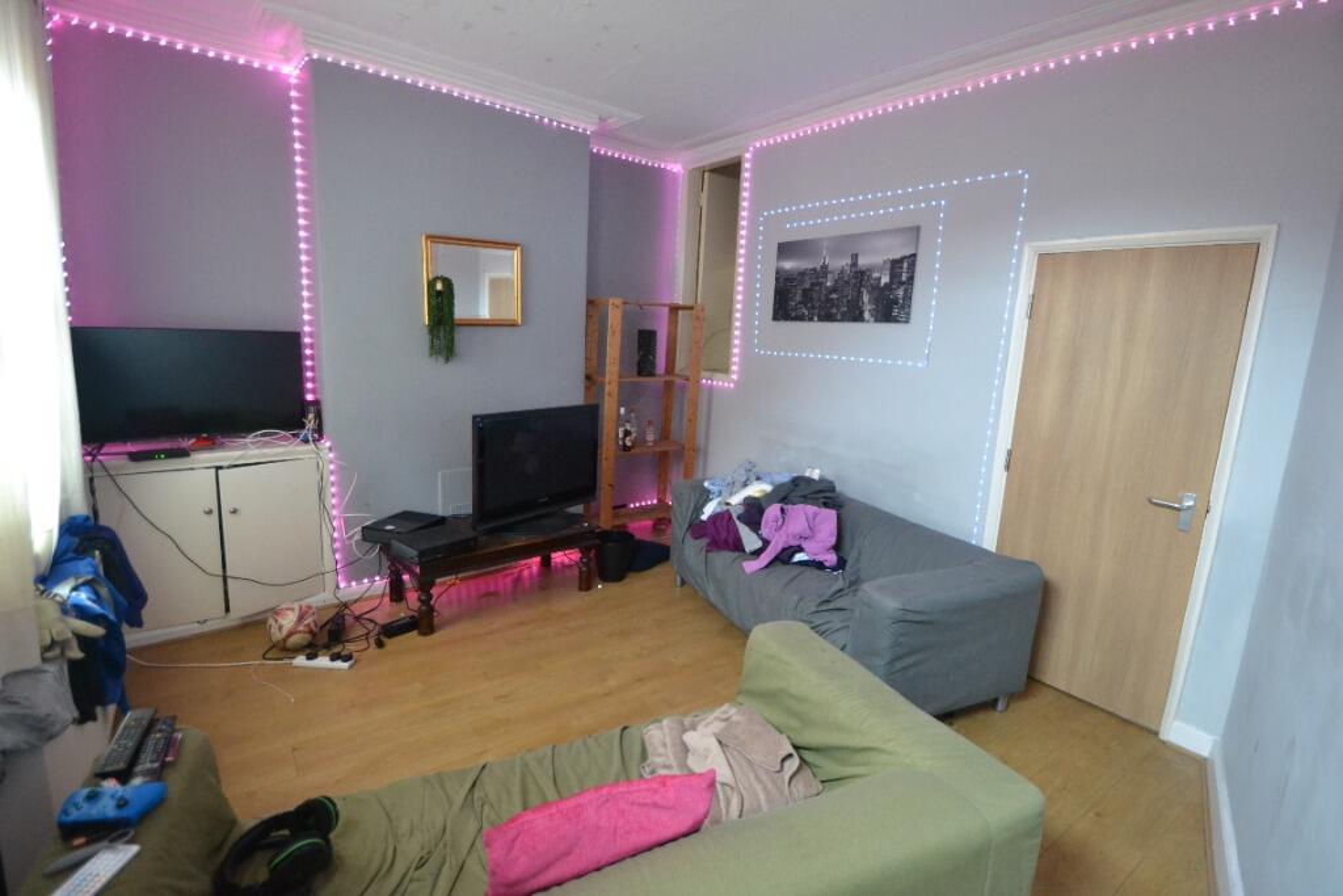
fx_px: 616
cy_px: 448
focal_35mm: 16
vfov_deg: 72.1
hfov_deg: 95.0
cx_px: 672
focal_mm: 11
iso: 2500
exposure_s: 1/60
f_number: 3.5
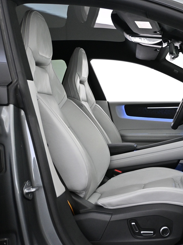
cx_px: 166
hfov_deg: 30.6
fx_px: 318
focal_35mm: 45
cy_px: 124
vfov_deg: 42.0
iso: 1600
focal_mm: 20.5
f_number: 3.8
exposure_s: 1/40
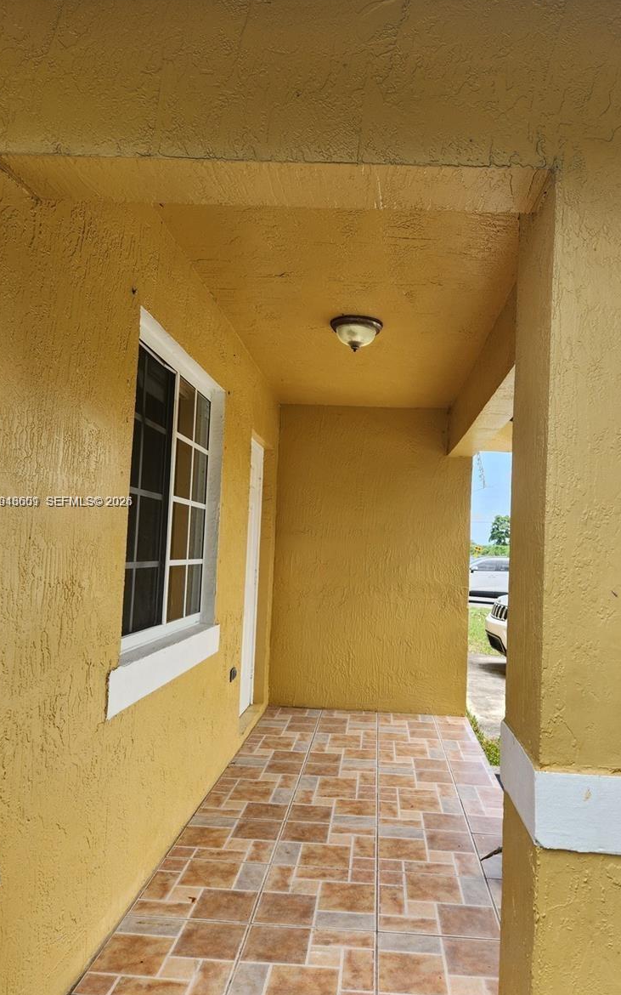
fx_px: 677
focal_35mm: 25
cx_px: 358
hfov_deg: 49.1
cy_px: 503
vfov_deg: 72.5
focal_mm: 5.4
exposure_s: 1/317
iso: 20
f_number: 1.8
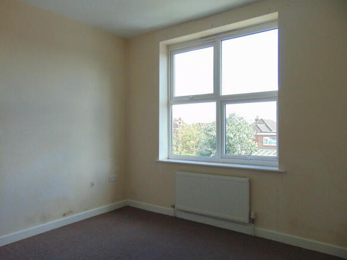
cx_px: 174
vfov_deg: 54.9
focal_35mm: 25
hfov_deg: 69.4
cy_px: 130
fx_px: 251
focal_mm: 4.5
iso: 200
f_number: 3
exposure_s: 1/320
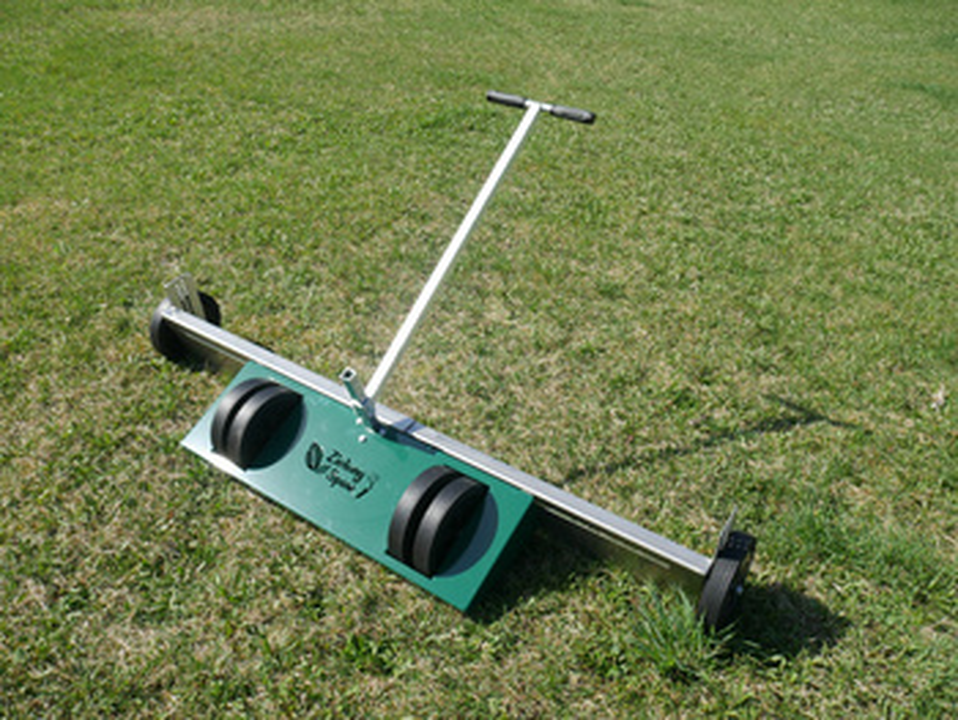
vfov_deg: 49.8
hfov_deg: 63.4
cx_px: 479
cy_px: 360
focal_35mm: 28
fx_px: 775
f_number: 7.1
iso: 200
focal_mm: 14
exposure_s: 1/400
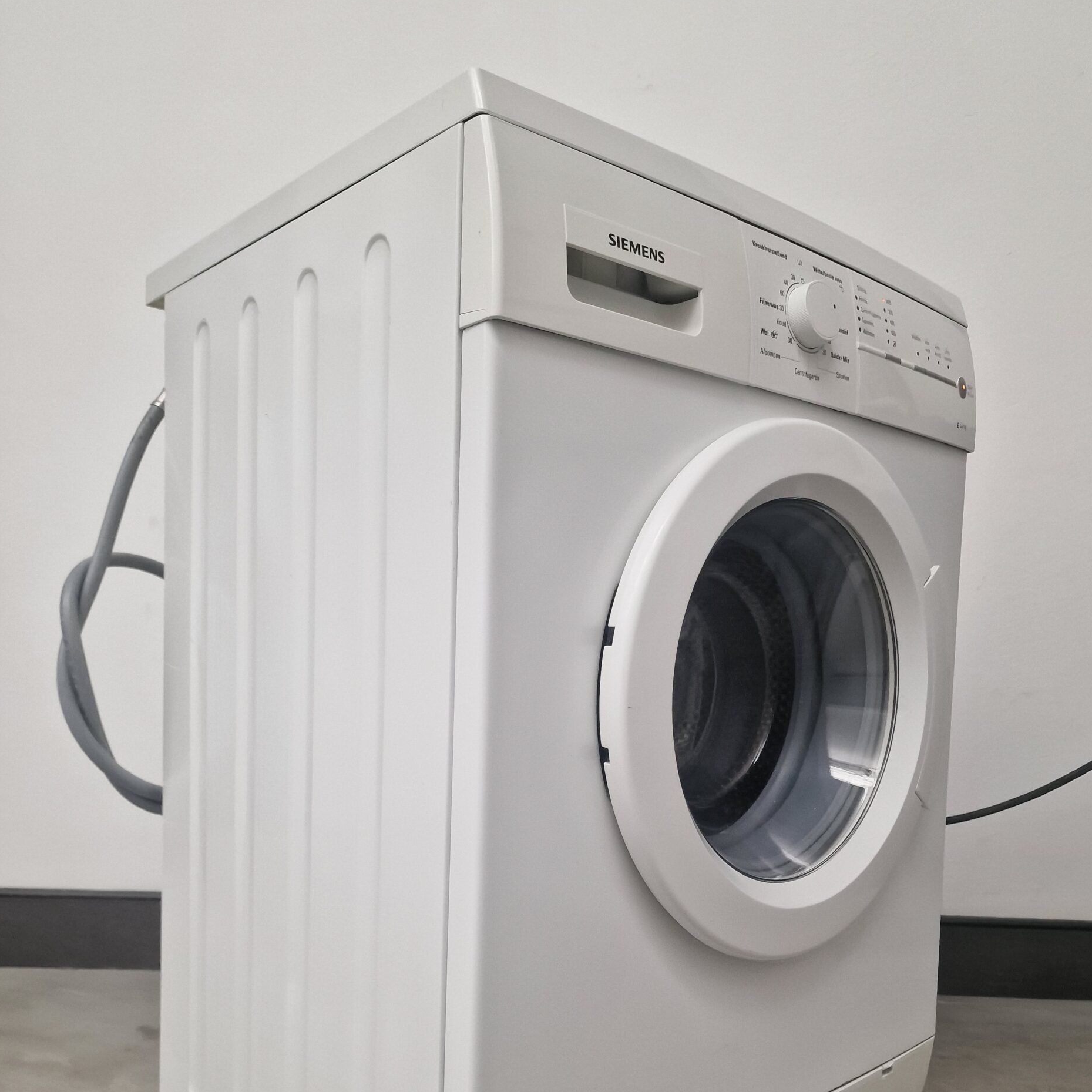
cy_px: 698
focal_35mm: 28
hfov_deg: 57.3
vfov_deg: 56.5
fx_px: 999
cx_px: 558
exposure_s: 1/100
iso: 200
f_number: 1.8
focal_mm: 6.4
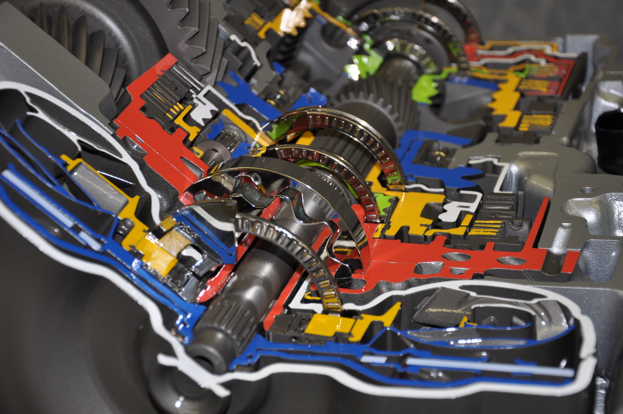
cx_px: 312
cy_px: 207
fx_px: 1504
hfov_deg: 23.4
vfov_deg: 15.7
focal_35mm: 87
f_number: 5
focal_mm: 58
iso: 200
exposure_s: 1/60
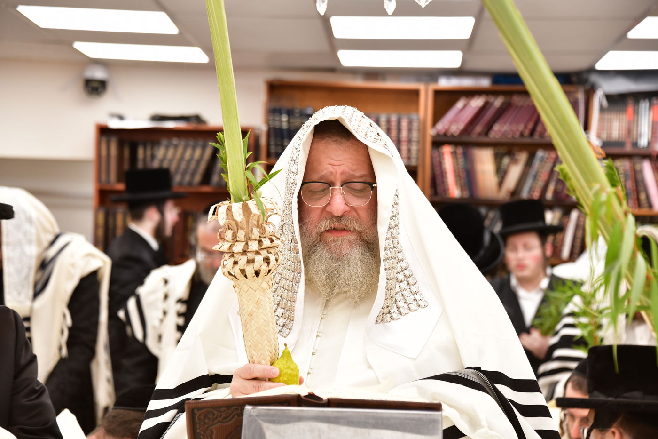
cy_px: 220
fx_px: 1919
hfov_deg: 19.5
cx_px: 329
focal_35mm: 105
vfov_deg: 13.0
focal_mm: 105
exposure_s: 1/100
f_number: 5.6
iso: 1250
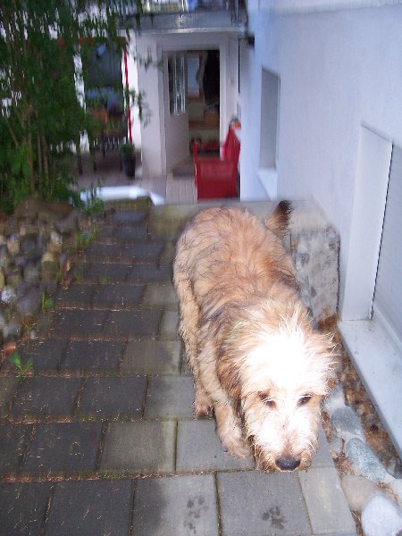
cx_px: 201
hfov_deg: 41.8
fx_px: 526
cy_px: 268
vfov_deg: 54.0
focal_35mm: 34
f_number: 2.7
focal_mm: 5.6
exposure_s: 1/60
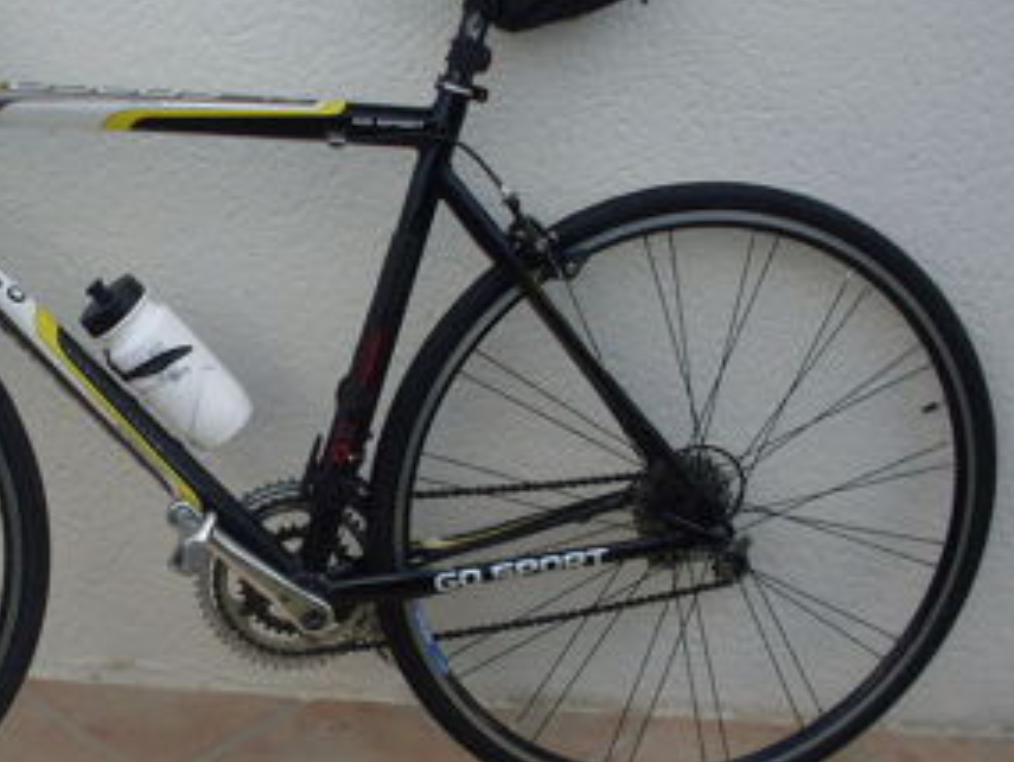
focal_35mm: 64
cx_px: 221
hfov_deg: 29.6
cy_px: 413
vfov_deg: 22.9
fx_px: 1876
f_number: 8.4
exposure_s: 1/90
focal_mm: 6.3
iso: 80
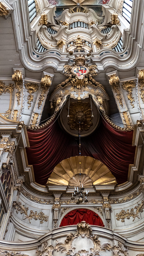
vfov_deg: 58.9
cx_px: 79
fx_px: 227
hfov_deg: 35.2
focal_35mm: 33
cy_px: 127
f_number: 2.8
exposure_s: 1/80
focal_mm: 20.9
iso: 3200
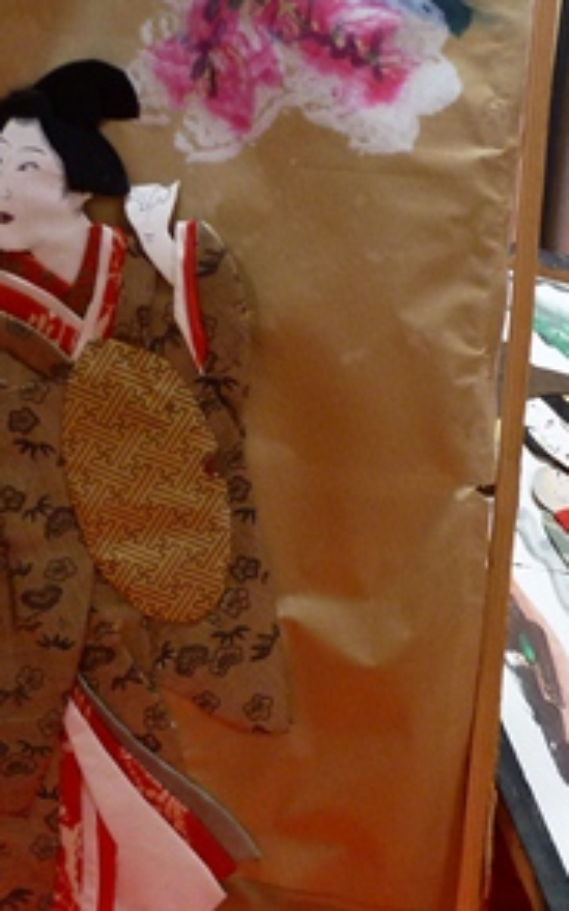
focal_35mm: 48
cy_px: 510
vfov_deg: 41.8
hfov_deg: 26.5
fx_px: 1192
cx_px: 428
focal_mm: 4.3
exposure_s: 1/6
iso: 200
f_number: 3.3
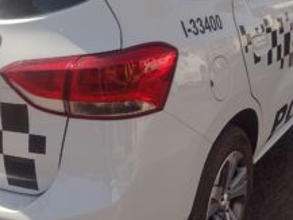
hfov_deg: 33.2
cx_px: 157
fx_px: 491
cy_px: 46
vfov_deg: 24.9
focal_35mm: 58
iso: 100
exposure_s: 1/1297
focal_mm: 4.71
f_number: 1.7
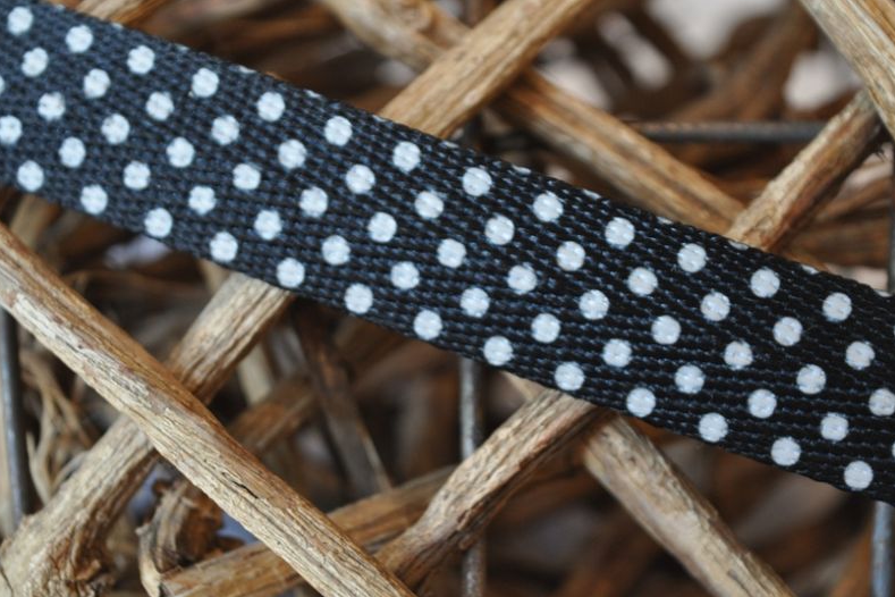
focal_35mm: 84
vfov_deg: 16.4
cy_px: 300
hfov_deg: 24.3
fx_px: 2076
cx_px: 447
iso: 800
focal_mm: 55
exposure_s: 1/50
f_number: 5.6
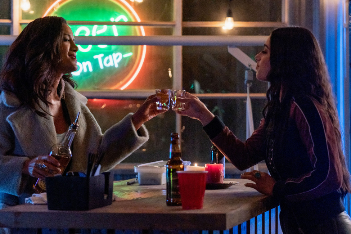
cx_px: 188
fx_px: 1248
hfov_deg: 16.0
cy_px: 134
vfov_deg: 10.7
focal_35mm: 128
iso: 8000
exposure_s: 1/200
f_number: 4
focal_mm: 104
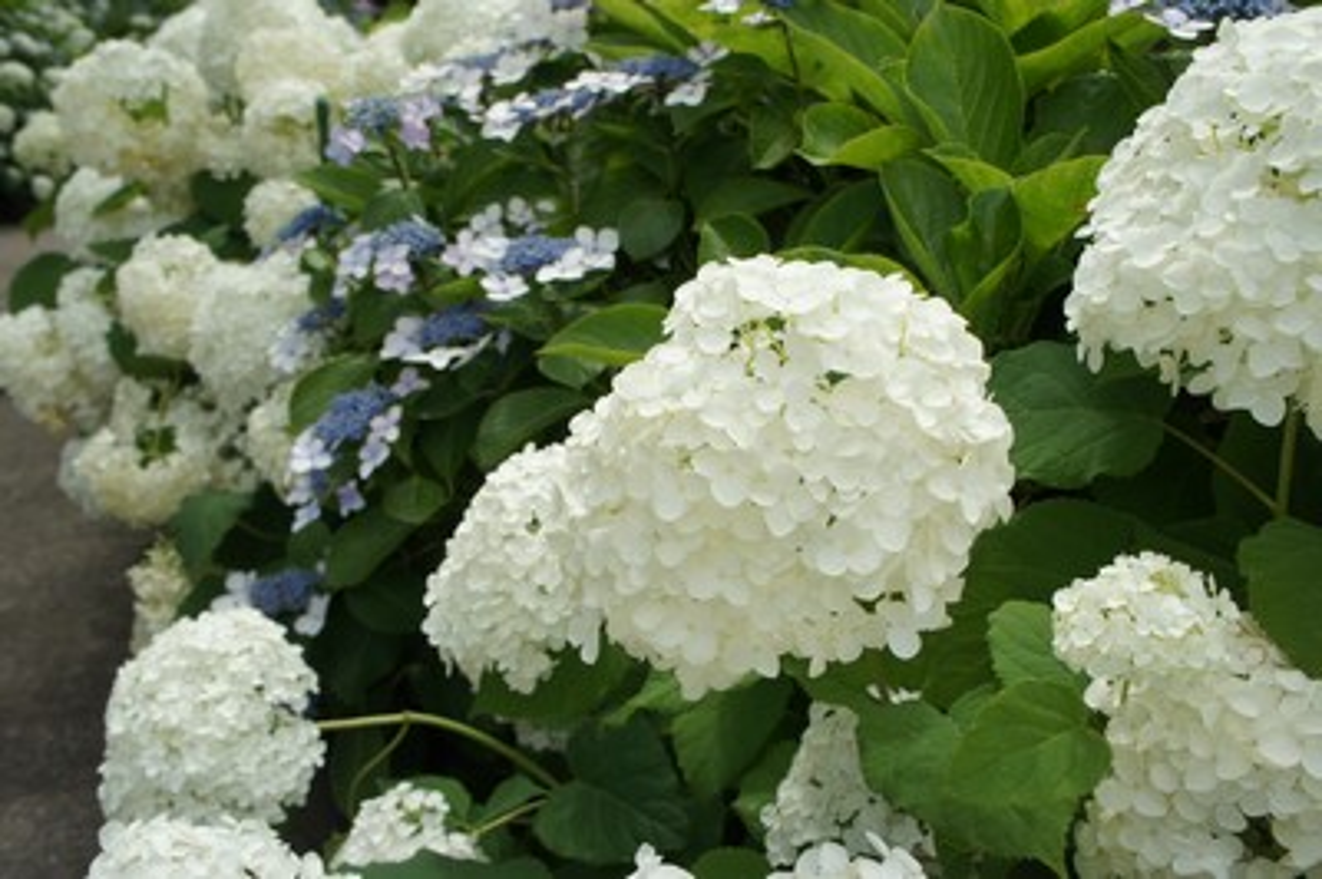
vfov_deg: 39.9
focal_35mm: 33
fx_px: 1211
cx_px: 661
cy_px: 440
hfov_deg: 57.3
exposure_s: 1/500
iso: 200
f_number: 8
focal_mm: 22
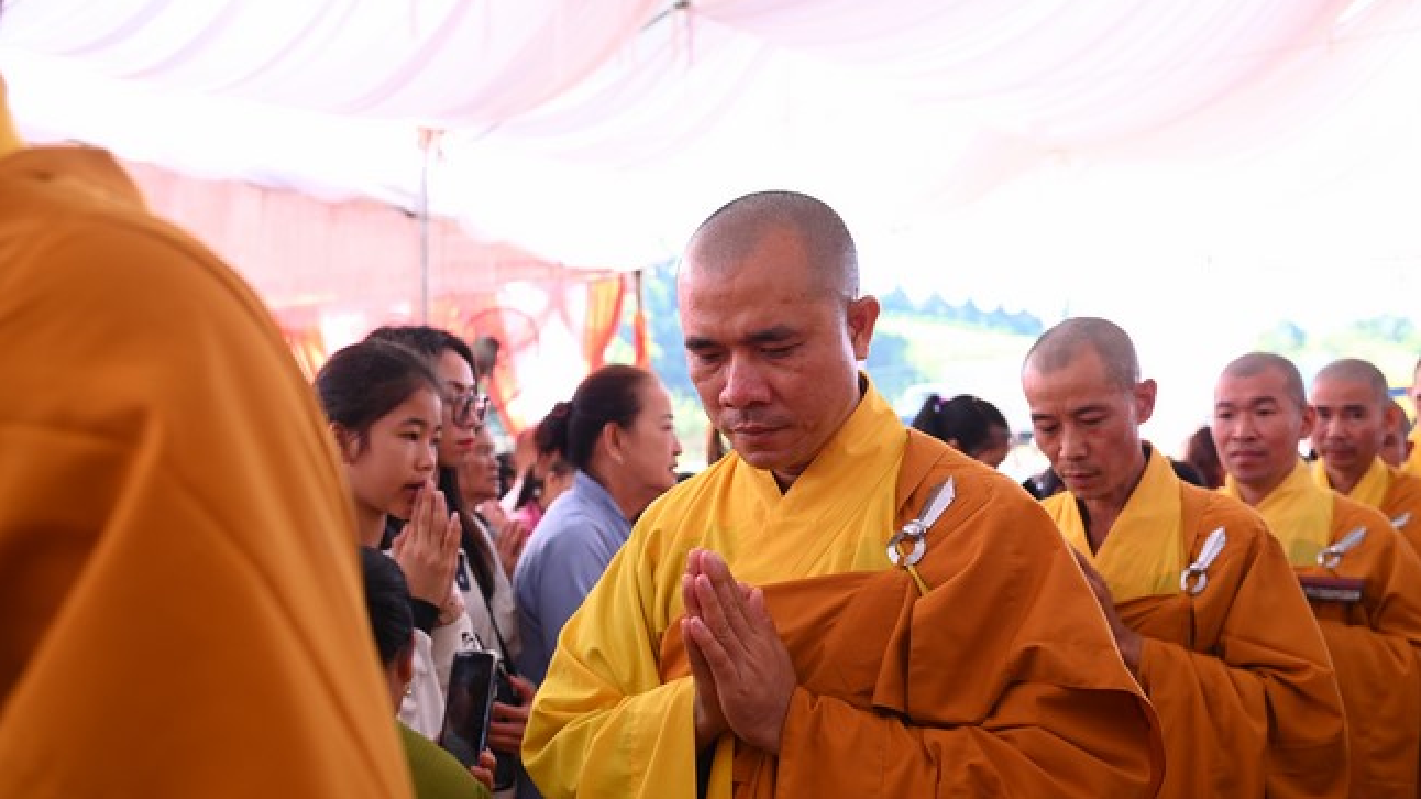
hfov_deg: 50.5
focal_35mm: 40
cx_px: 713
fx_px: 1507
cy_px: 431
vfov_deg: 29.7
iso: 1000
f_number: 4.5
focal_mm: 38
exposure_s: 1/250
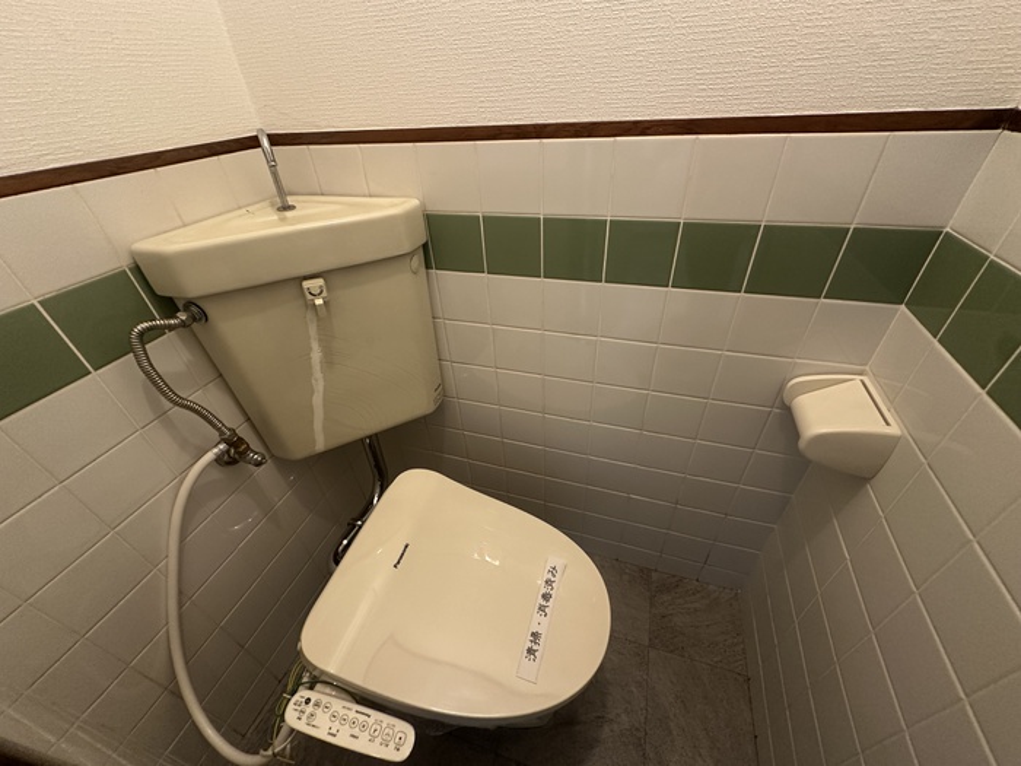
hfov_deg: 102.1
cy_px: 383
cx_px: 510
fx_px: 413
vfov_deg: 85.7
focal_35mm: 14
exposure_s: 1/120
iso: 250
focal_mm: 2.22
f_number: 2.2
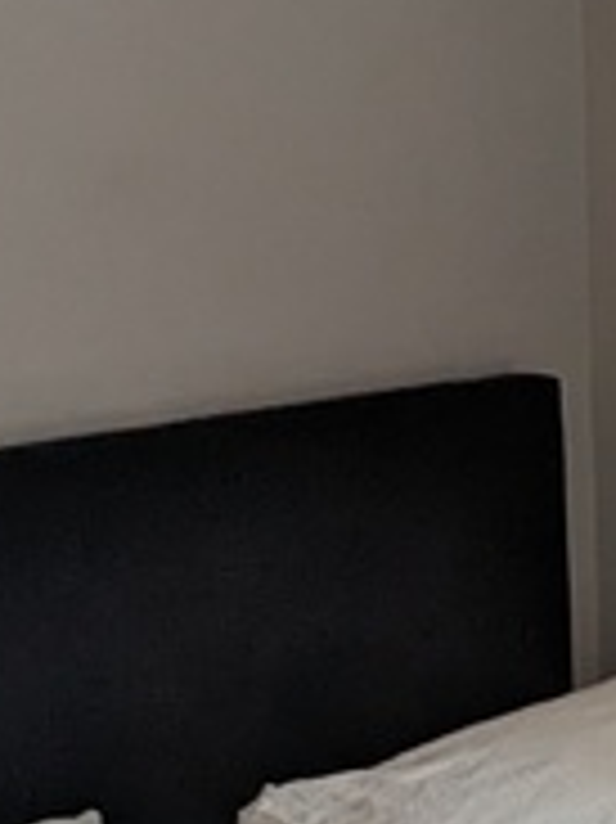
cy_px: 455
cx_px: 969
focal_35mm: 142
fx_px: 3373
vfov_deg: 13.9
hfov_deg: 10.1
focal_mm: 6.81
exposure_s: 1/68.4
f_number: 1.85
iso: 136
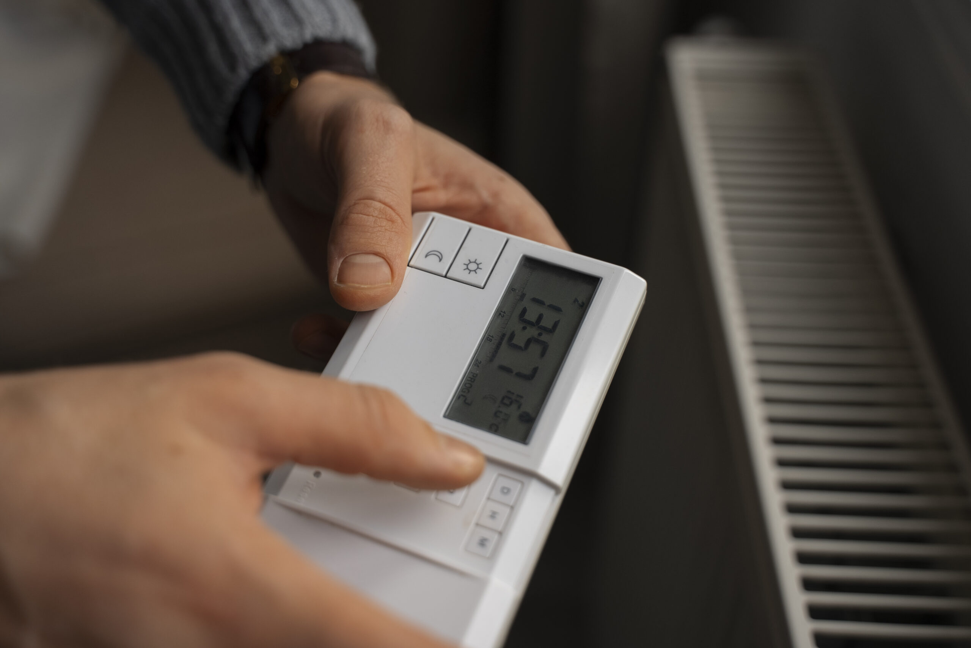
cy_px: 324
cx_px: 486
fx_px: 1160
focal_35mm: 43
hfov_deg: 45.4
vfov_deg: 31.2
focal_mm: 43
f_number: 2.8
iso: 500
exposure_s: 1/500
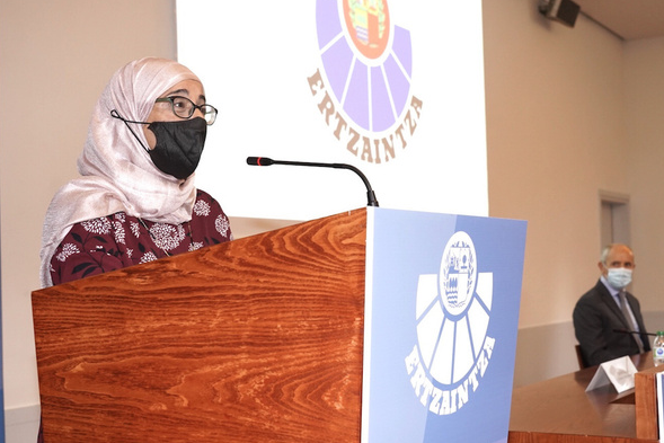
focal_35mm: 53
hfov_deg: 37.3
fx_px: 978
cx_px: 407
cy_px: 259
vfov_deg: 25.5
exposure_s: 1/200
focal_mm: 43
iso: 3200
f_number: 5.6
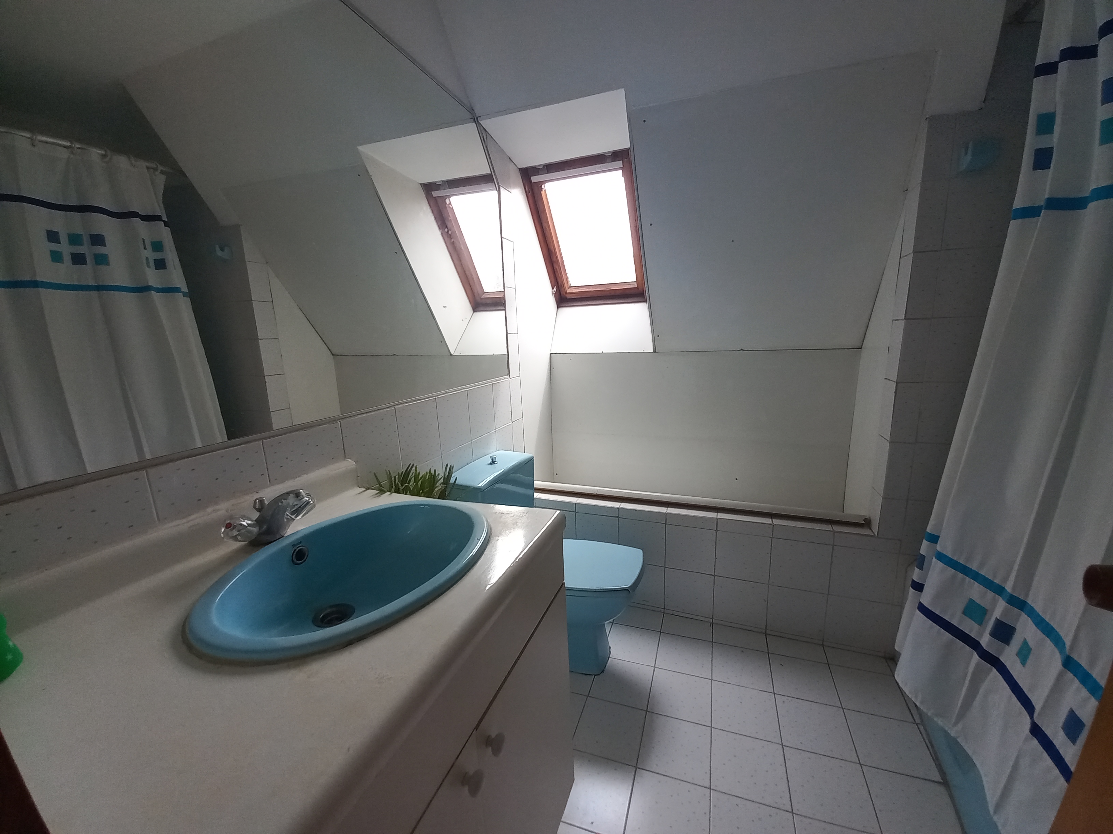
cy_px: 417
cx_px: 556
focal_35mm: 13
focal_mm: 1.42
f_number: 2.2
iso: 40
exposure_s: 1/115
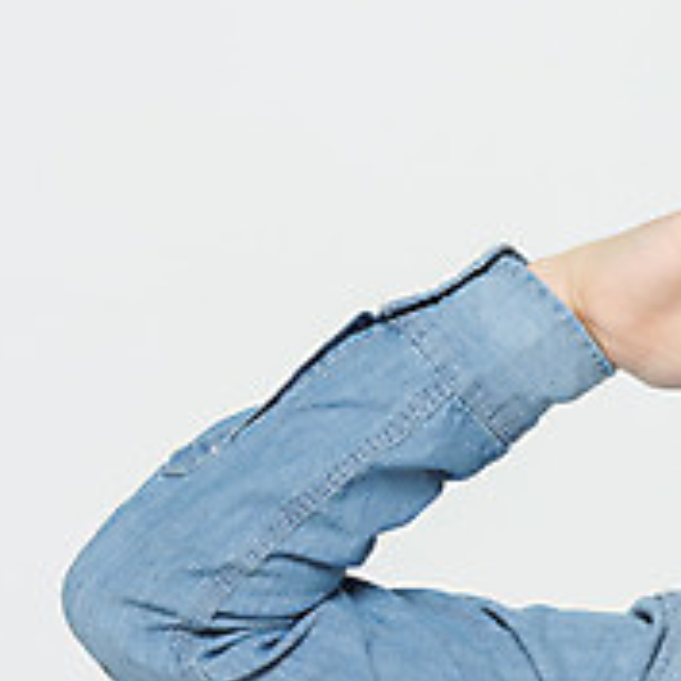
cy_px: 562
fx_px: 8013
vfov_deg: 4.9
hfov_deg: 4.9
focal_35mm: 360
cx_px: 633
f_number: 14
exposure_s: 1/125
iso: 100
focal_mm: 125
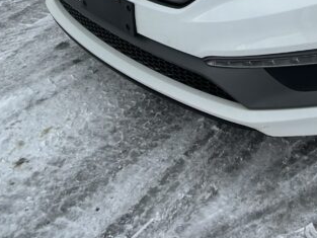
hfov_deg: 22.0
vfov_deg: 15.7
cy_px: -143
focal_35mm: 85
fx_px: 779
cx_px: 330
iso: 50
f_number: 1.5
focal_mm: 5.7
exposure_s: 1/3571
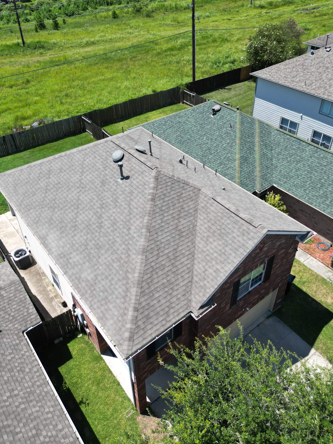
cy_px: 197
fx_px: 359
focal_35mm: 28
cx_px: 173
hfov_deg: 49.7
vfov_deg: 63.3
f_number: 1.7
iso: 100
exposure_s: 1/2000
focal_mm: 6.72
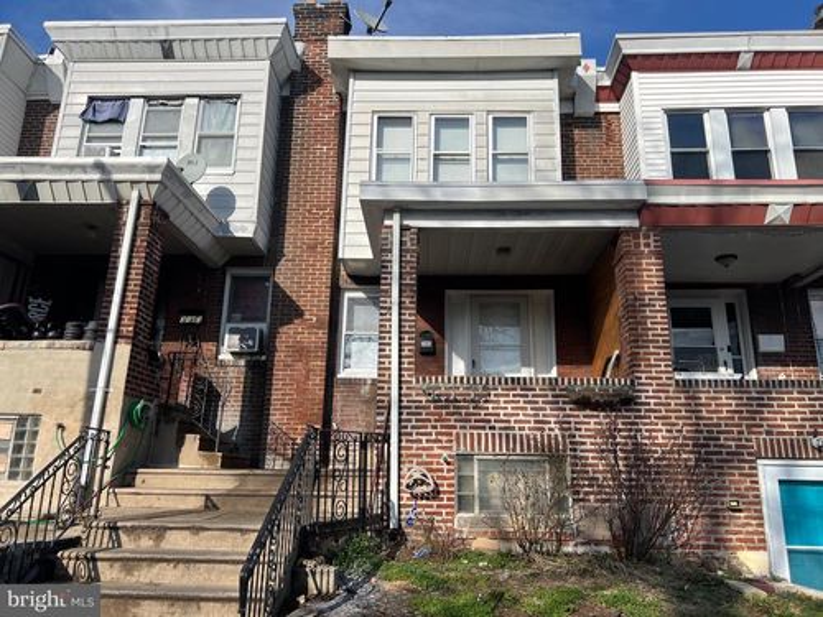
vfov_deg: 53.1
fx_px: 618
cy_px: 308
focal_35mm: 26
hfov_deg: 67.3
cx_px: 412
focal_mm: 5.7
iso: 50
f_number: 1.5
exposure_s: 1/4115
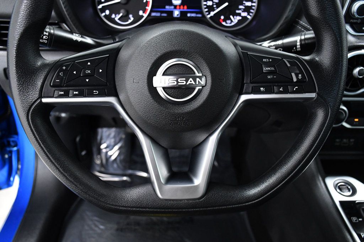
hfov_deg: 55.8
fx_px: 344
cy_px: 121
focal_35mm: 34
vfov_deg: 38.9
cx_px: 182
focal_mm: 23
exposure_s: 1/100
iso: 2500
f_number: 5
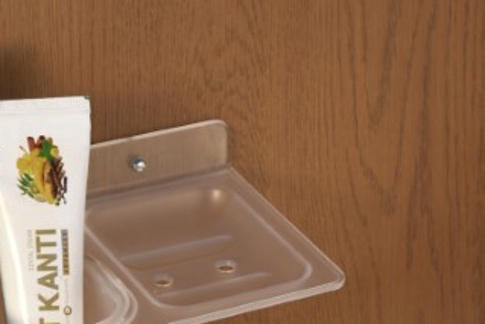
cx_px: 71
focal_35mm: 239
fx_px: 3221
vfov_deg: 5.7
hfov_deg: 8.6
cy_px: 278
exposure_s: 1/2
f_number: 13
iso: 1000
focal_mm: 85
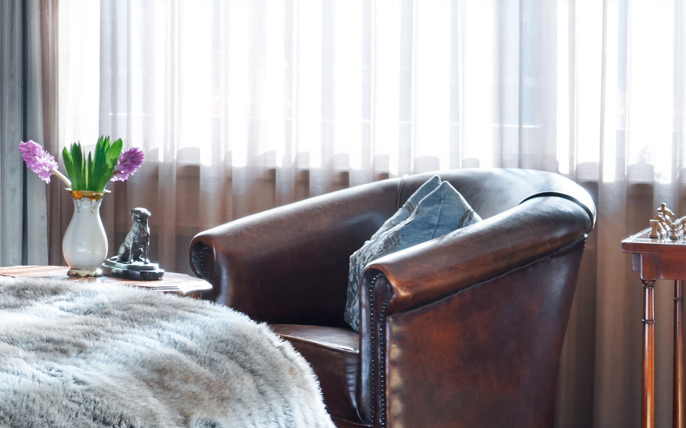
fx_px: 2299
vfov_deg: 10.6
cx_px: -444
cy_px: 197
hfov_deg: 15.2
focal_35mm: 123
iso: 400
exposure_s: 1/3
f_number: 11
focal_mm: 35
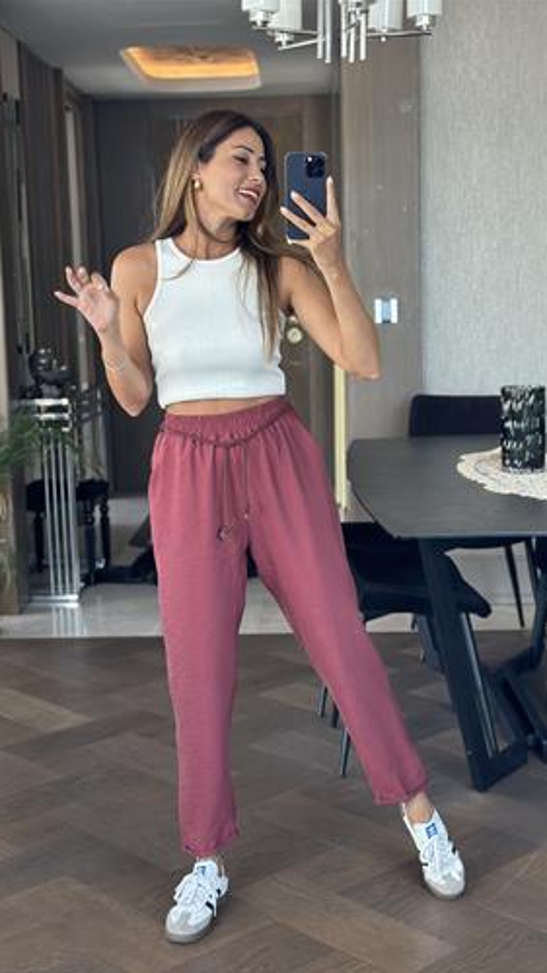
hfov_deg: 22.6
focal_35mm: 53
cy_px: 488
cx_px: 274
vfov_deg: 39.2
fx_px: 1368
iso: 125
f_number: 1.78
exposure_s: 1/85
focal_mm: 6.86
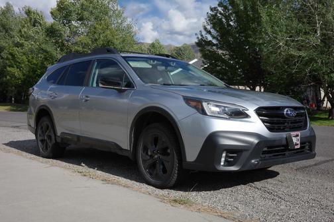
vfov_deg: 33.4
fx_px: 371
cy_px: 111
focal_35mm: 40
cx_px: 167
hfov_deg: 48.5
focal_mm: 26
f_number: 11
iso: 200
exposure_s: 1/320
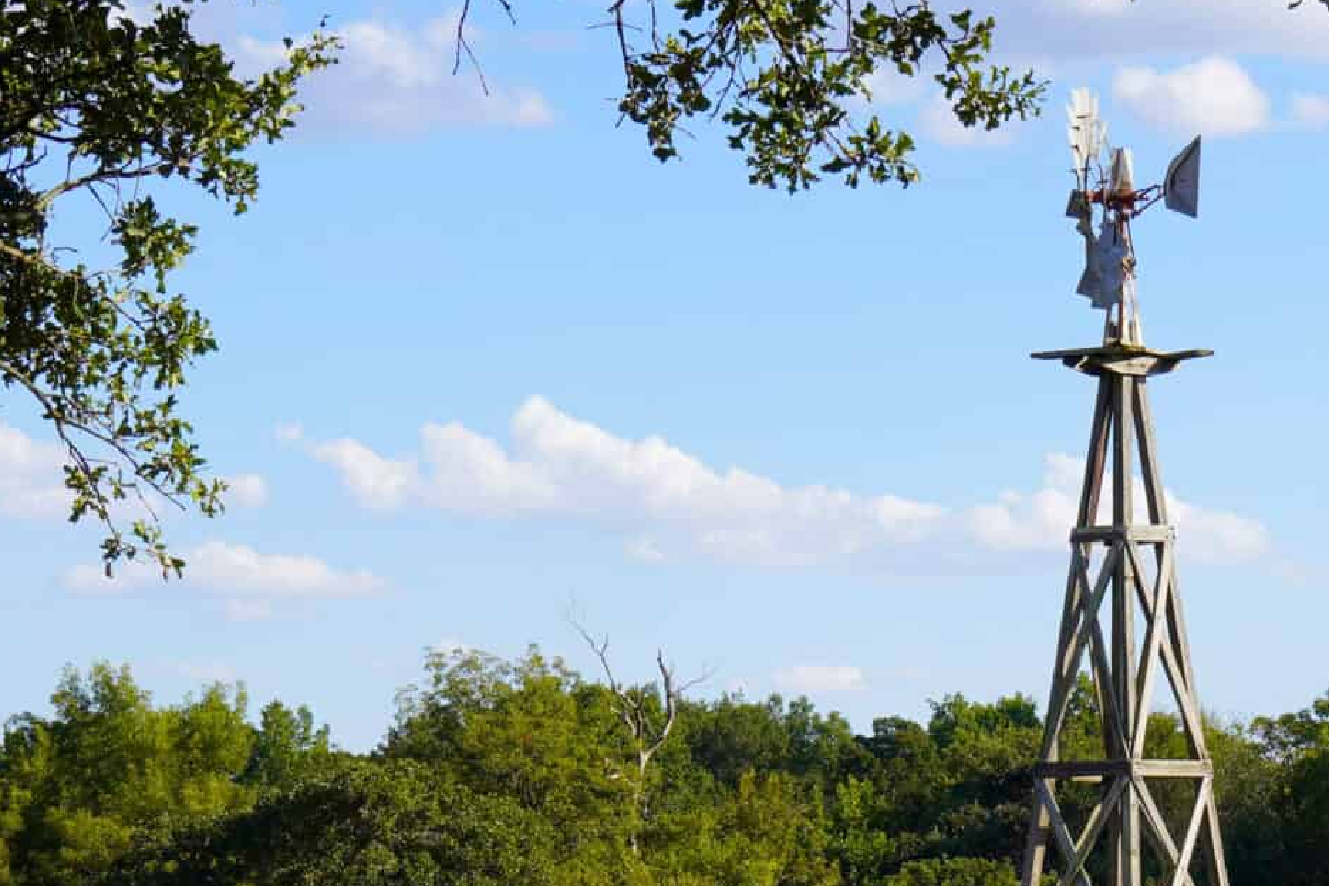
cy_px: 880
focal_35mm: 127
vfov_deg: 10.7
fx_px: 4701
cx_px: 1077
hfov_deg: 16.0
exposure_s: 1/160
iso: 100
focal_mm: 31
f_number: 10
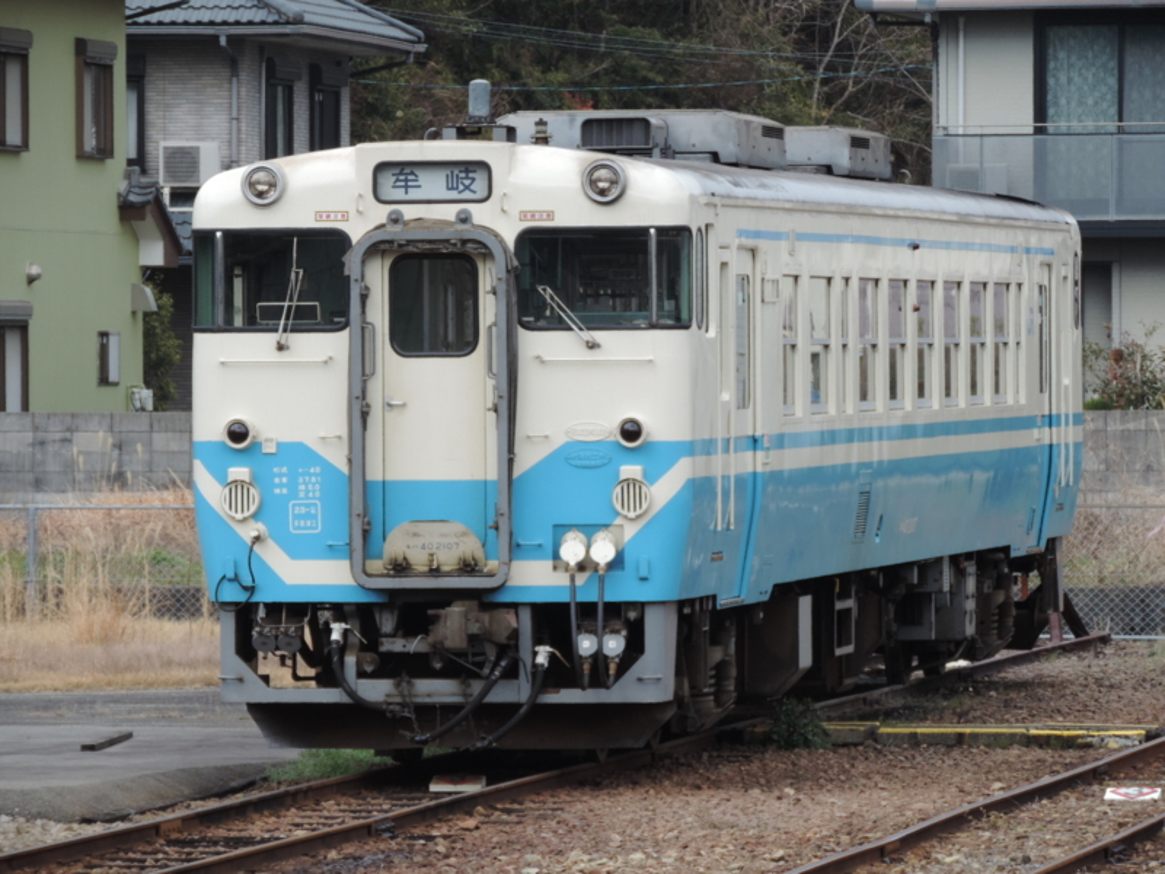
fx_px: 10938
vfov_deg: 4.6
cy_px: 437
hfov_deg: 6.1
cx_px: 582
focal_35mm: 325
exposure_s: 1/200
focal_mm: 57.9
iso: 100
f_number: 4.8
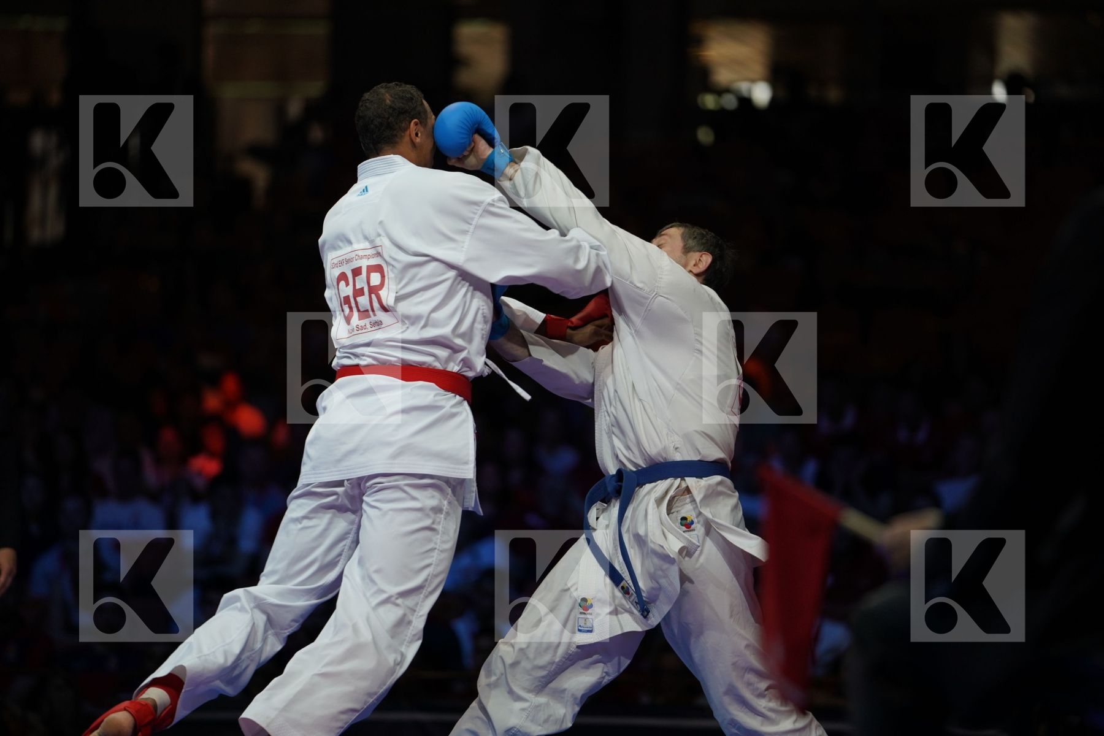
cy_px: 368
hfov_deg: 10.3
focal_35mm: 200
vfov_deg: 6.9
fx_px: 6133
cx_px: 552
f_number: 2.8
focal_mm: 200
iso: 640
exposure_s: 1/1000
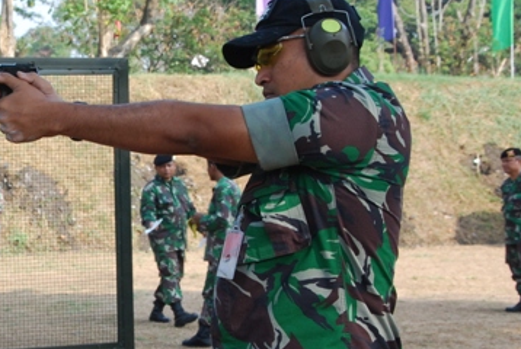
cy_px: 199
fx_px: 1361
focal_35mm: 94
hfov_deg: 21.2
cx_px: 63
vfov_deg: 14.6
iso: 500
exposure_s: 1/200
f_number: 10
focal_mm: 35
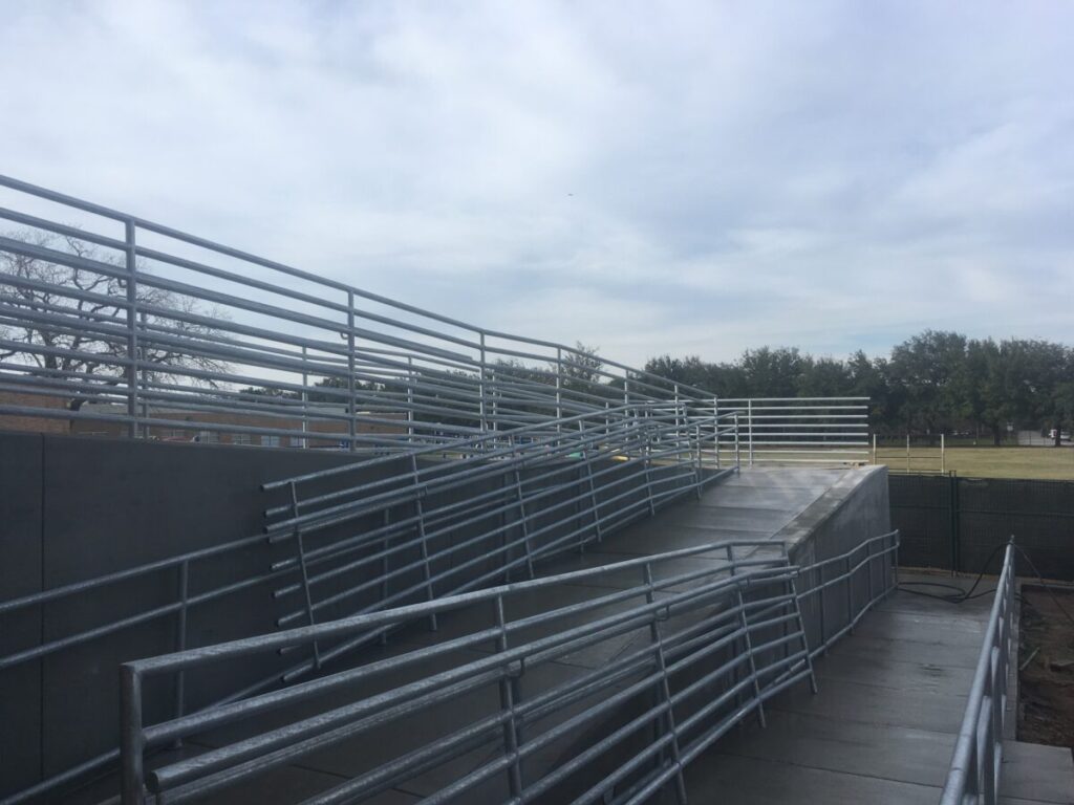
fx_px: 900
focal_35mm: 29
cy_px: 402
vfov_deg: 48.2
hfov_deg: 61.7
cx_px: 537
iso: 25
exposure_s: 1/1115
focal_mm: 4.15
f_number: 2.2
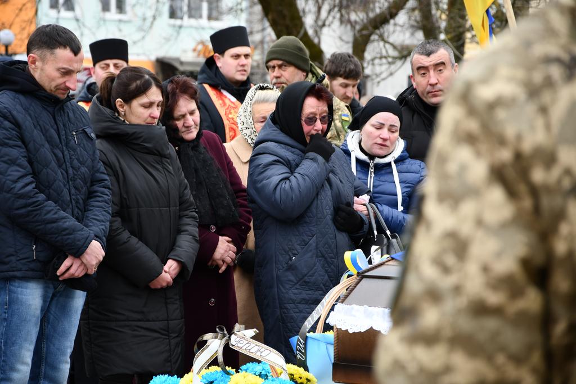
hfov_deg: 13.1
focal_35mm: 157
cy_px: 192
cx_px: 288
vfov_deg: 8.7
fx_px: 2512
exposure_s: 1/250
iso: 280
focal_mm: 105
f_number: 5.6
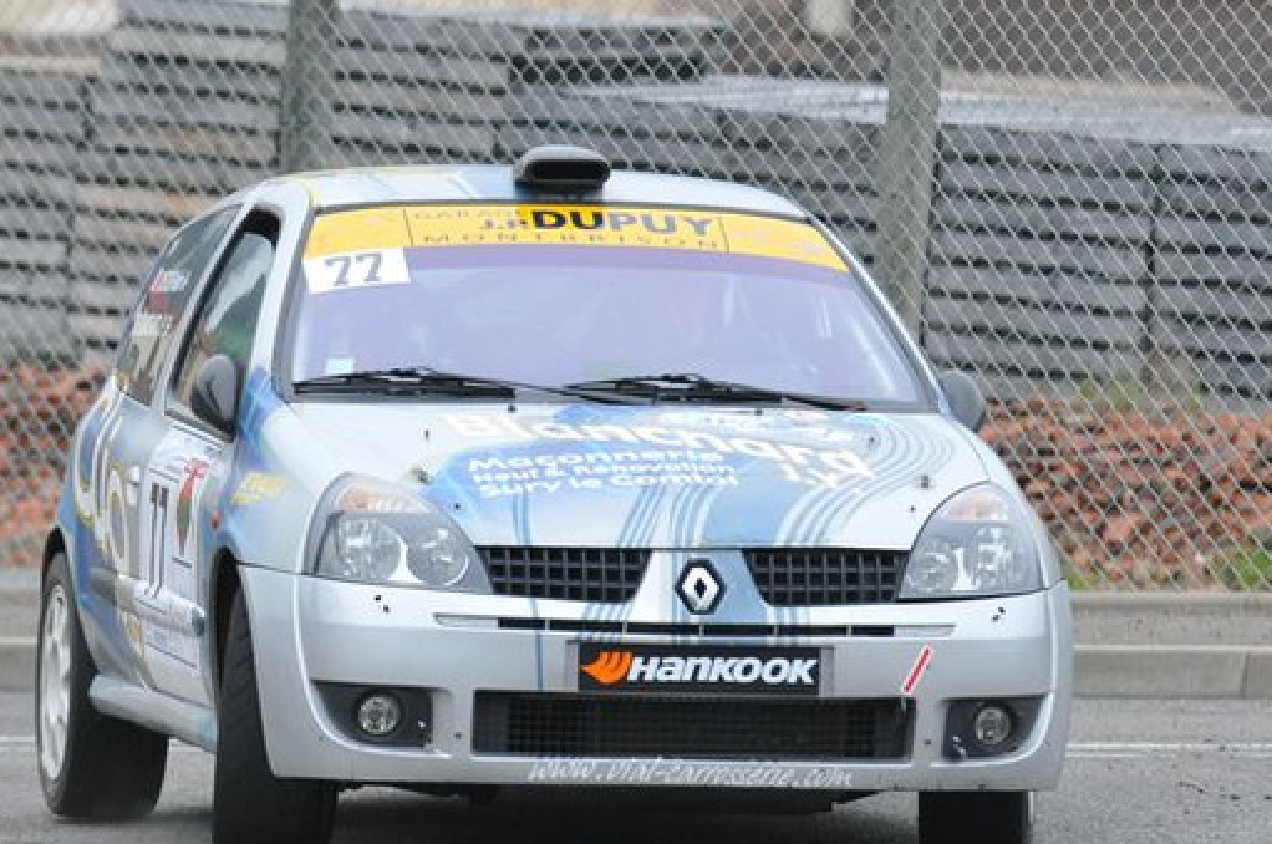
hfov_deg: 4.2
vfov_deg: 2.8
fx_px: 17215
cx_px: 418
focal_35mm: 488
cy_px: 385
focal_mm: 210
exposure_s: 1/800
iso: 1250
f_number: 5.6
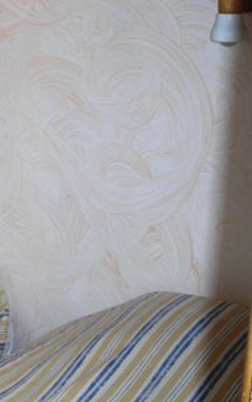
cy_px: 210
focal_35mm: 84
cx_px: -147
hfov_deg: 14.3
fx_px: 923
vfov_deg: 24.6
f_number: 3.2
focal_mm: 6.3
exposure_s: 1/60
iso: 82
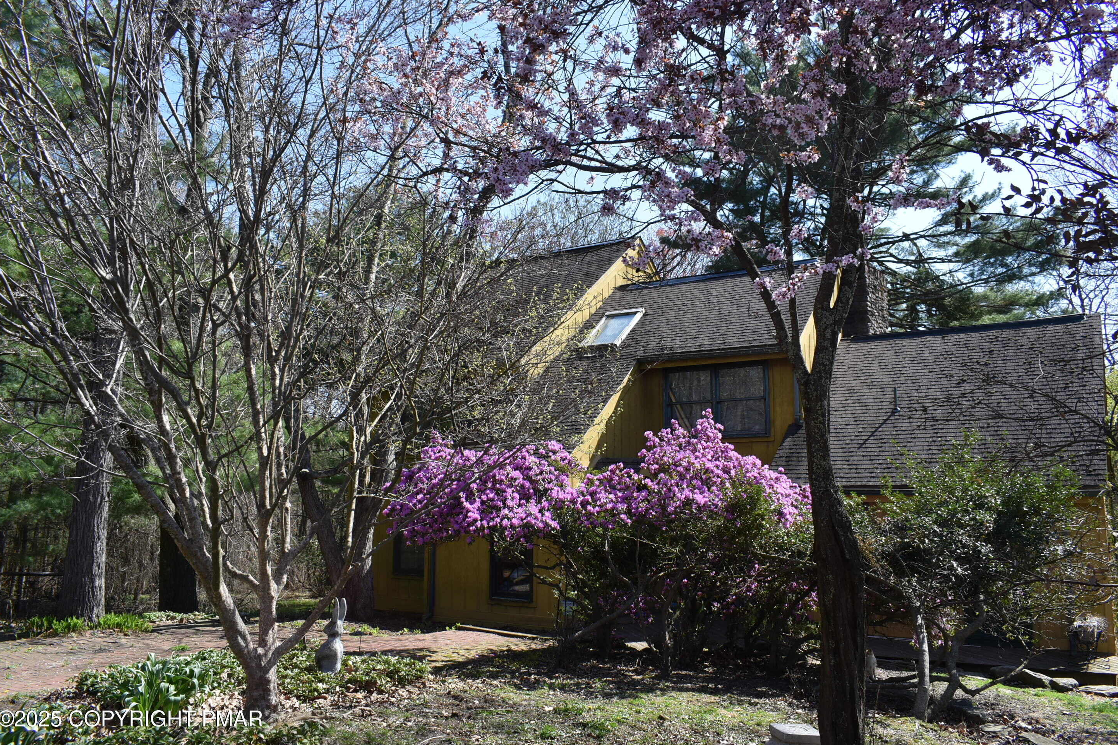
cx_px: 575
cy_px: 367
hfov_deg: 65.5
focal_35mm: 28
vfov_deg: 46.4
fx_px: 869
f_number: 8
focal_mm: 18
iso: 180
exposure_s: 1/250
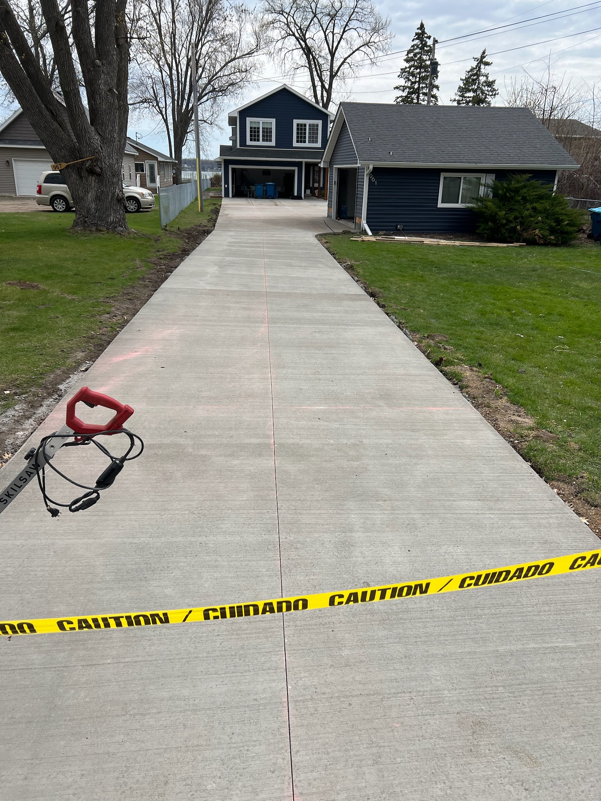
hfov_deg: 53.1
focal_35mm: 26
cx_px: 300
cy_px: 400
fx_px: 602
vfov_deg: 67.3
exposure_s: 1/5319
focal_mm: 5.7
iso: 50
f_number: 1.5
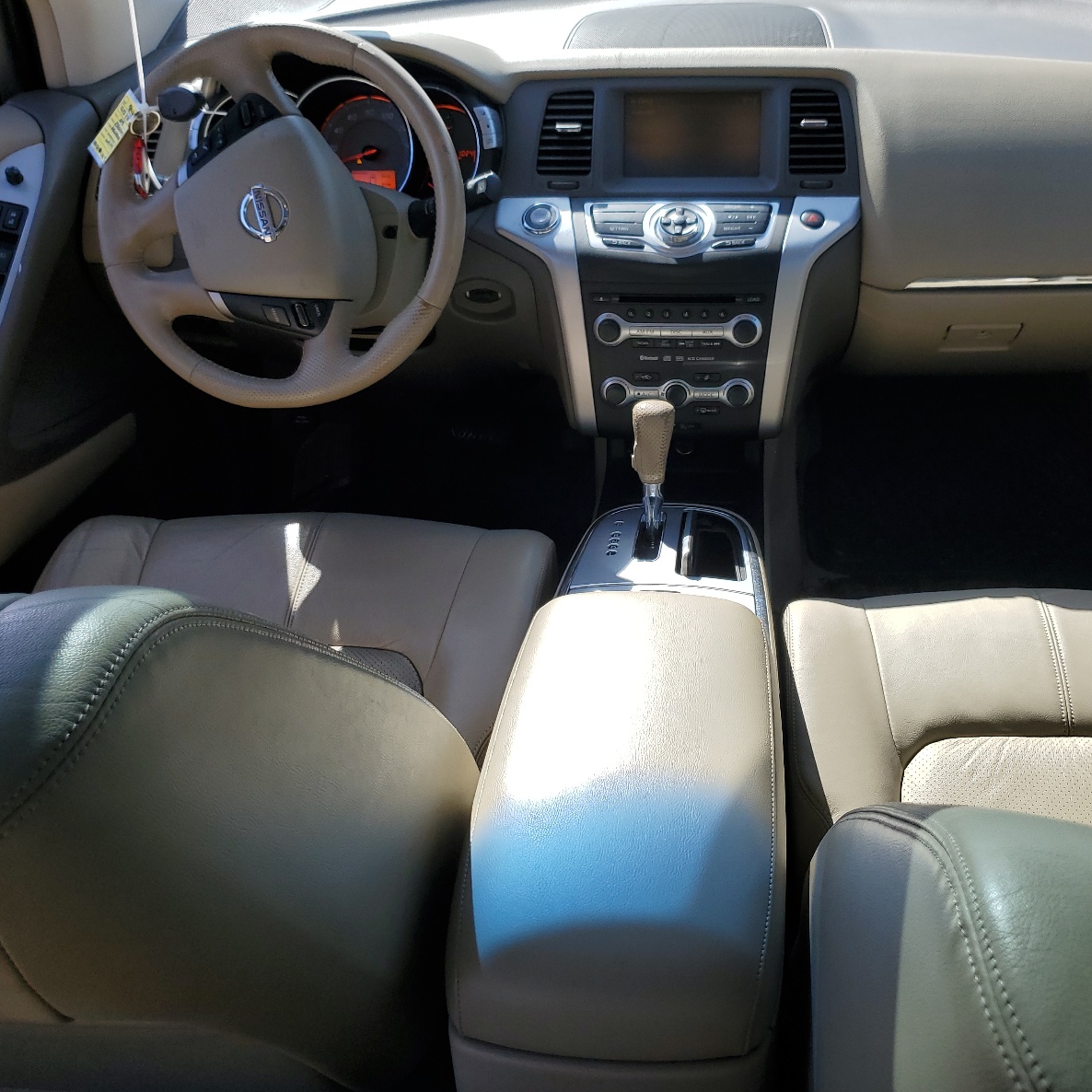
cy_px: 548
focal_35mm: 31
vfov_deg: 52.5
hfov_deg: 52.3
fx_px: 1106
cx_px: 636
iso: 50
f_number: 1.5
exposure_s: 1/1429
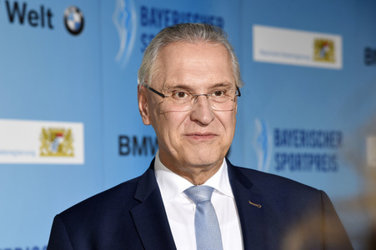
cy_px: 125
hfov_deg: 17.1
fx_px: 1252
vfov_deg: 11.4
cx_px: 188
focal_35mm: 120
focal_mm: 120
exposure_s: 1/125
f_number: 6.3
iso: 800
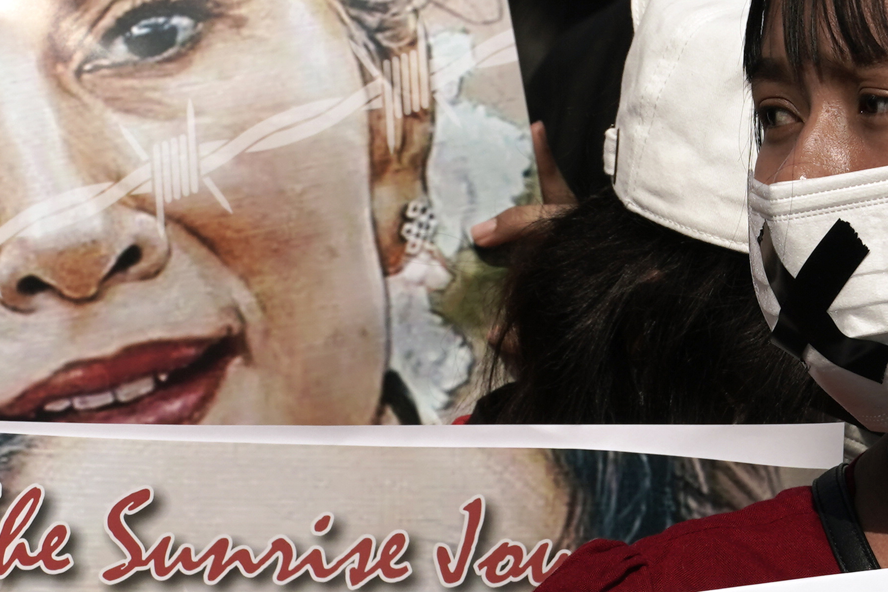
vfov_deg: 2.1
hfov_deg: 3.1
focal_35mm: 665
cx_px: 518
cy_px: 658
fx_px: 16401
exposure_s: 1/800
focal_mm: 200
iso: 200
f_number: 13
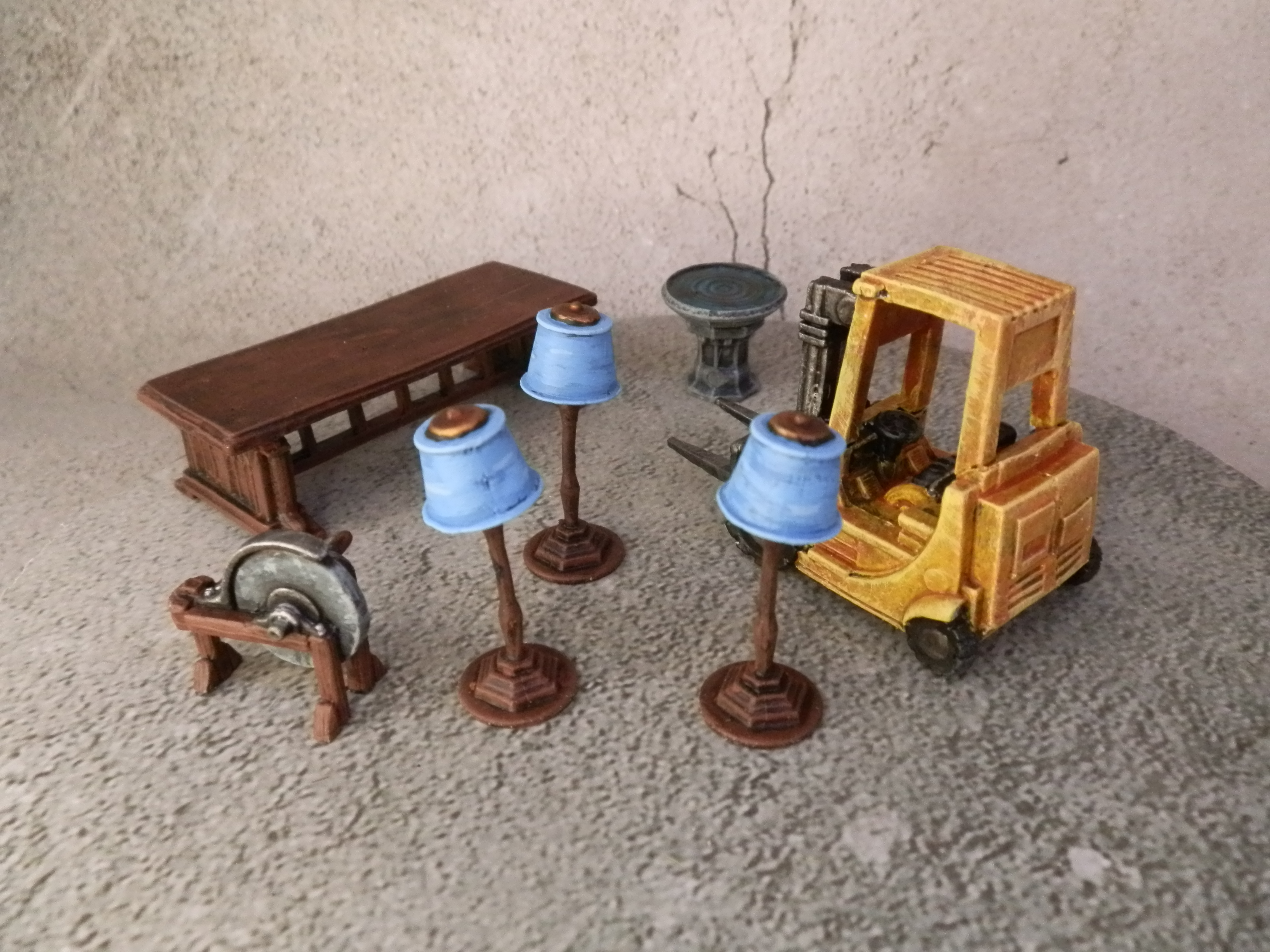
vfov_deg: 49.7
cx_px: 635
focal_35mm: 28
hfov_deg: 63.4
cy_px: 476
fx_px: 1027
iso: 400
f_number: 3.1
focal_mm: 5
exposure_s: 1/125
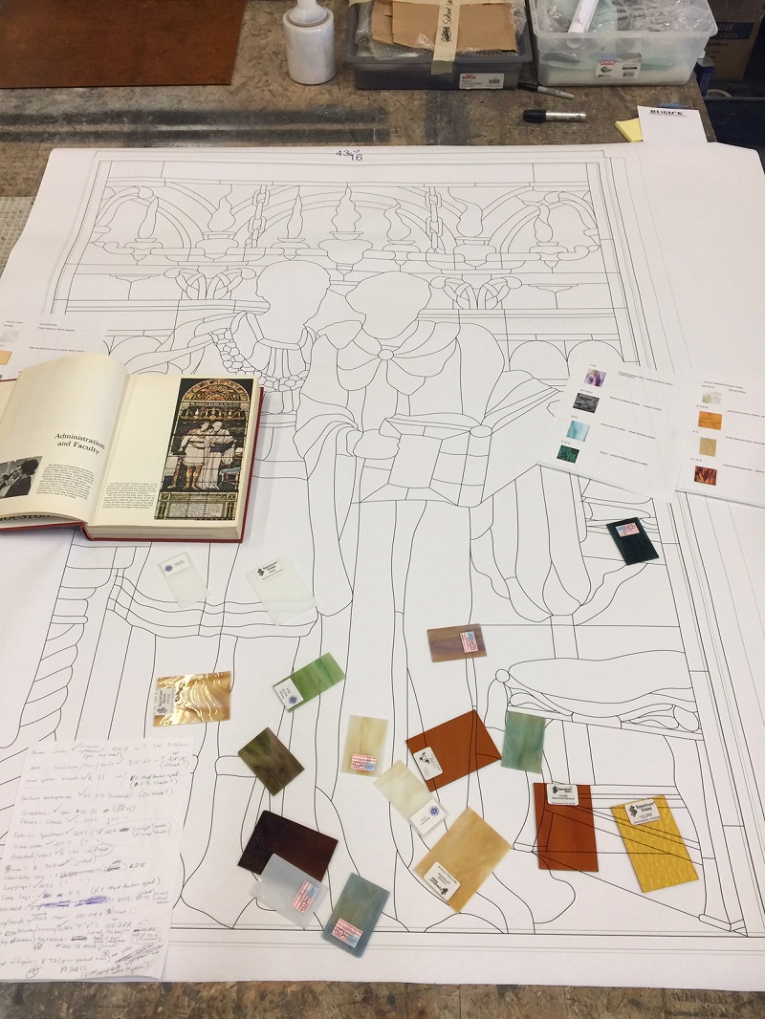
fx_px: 854
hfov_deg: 48.2
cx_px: 382
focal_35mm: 29
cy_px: 510
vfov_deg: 61.6
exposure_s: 1/33
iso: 40
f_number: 2.2
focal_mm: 4.15
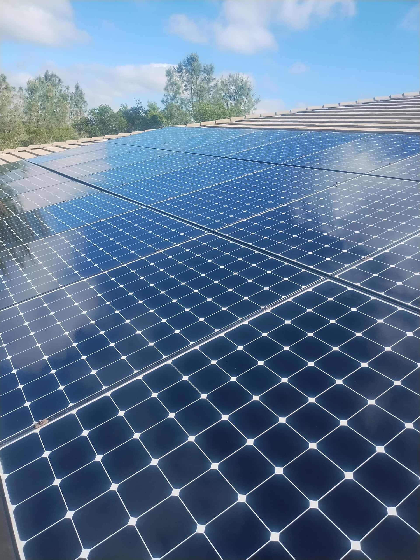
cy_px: 280
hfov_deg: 54.9
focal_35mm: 25
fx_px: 404
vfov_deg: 69.4
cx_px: 210
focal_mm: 4.7
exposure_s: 1/2529
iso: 102
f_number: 1.7
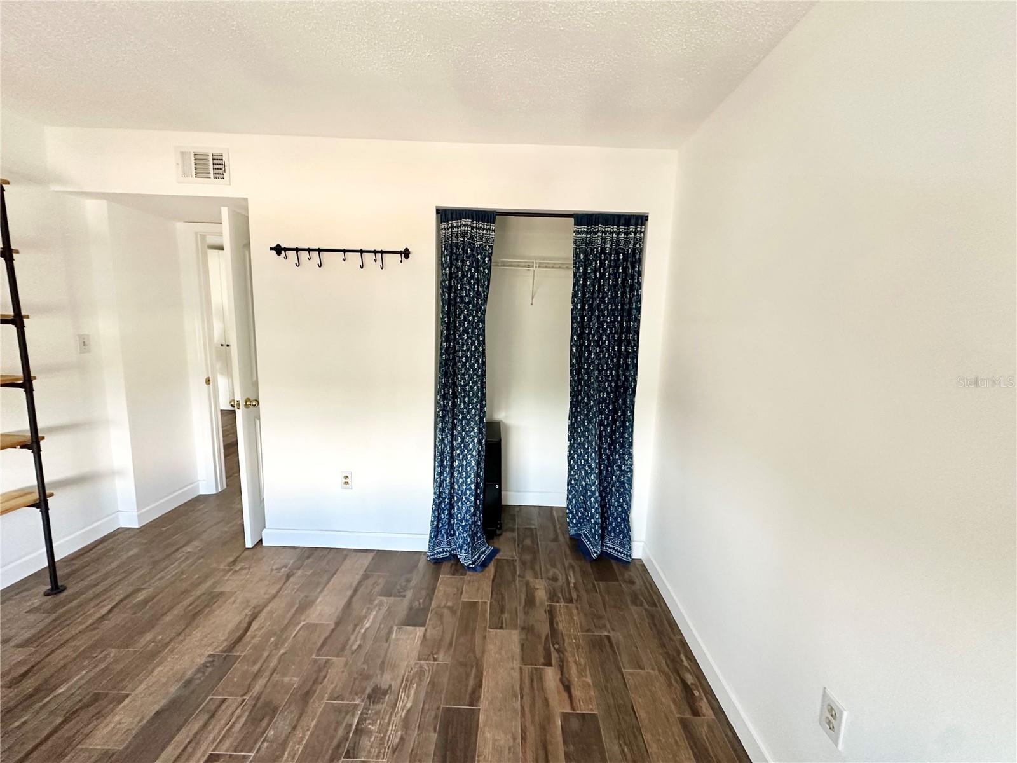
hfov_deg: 102.1
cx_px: 508
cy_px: 382
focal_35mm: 14
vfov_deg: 85.7
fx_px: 411
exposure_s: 1/89
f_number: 2.2
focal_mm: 2.22
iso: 320
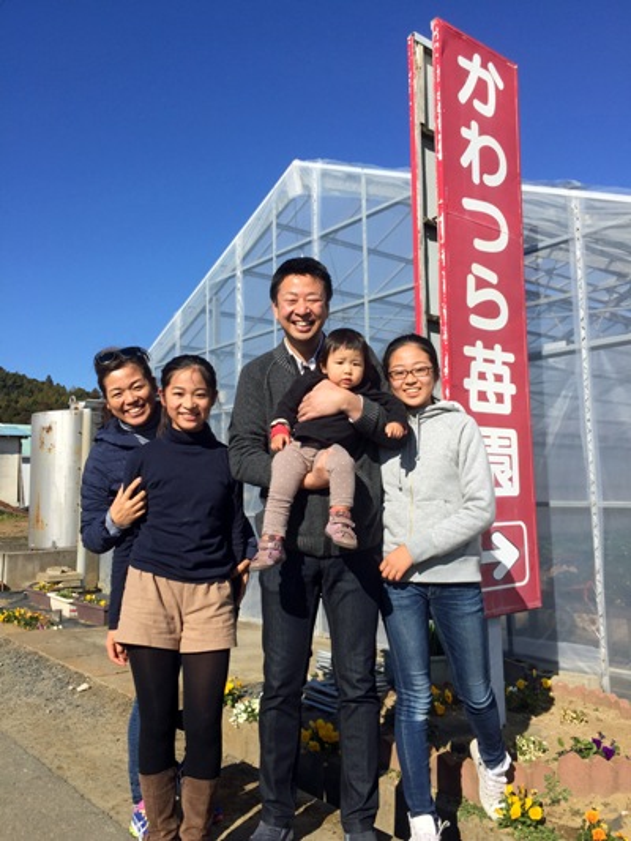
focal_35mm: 29
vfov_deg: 61.6
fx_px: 705
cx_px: 316
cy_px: 420
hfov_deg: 48.2
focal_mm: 4.15
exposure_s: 1/2326
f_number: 2.2
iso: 32
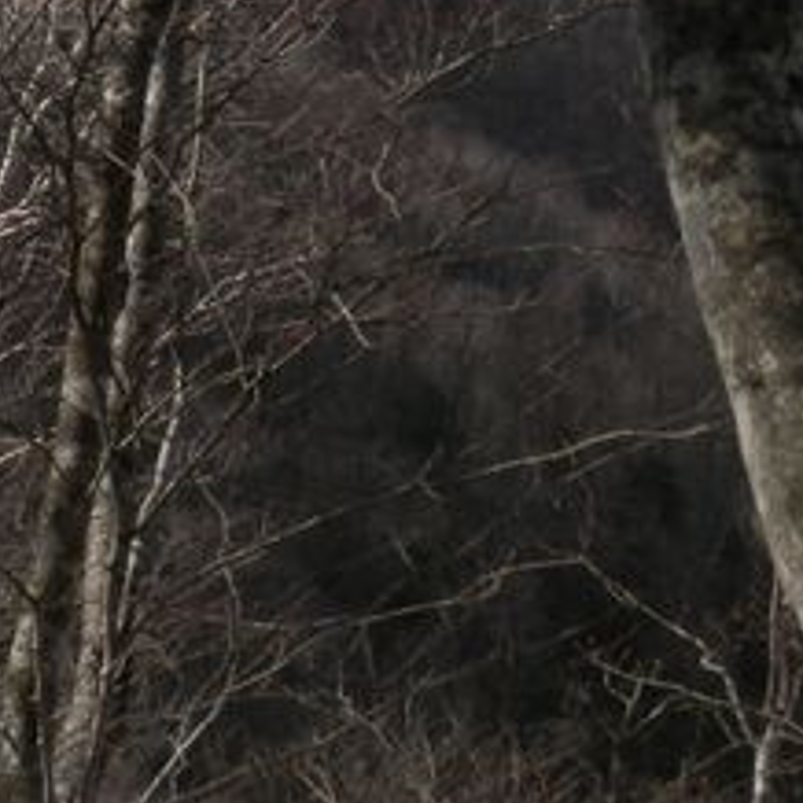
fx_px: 3412
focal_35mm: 130
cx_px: -424
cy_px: -298
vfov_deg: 12.9
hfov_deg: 12.7
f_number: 10.4
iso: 80
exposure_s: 1/160
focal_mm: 7.3
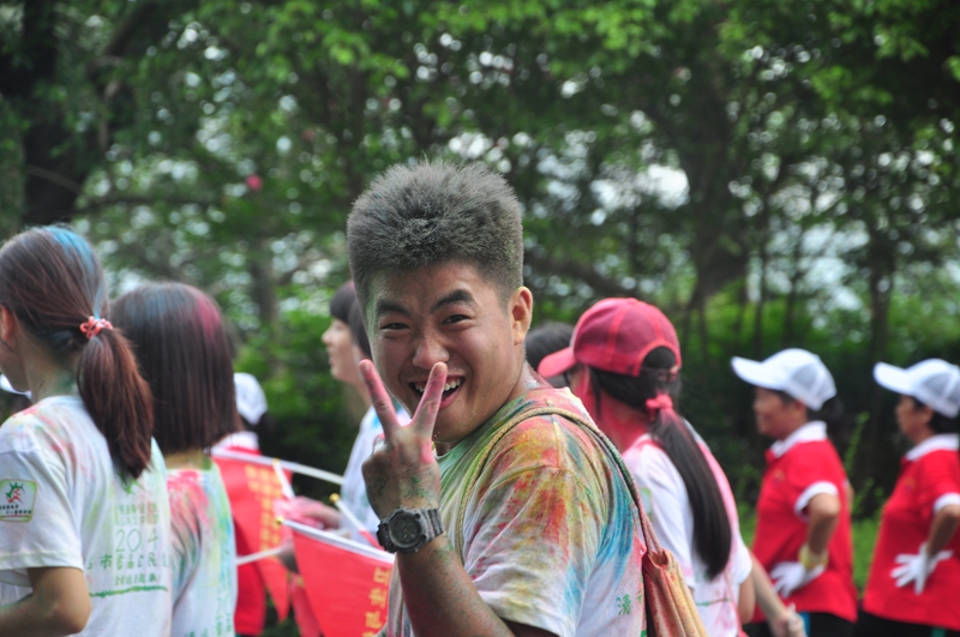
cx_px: 480
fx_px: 4194
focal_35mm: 158
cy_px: 318
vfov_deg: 8.7
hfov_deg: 13.1
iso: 250
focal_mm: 105
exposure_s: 1/320
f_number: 7.1
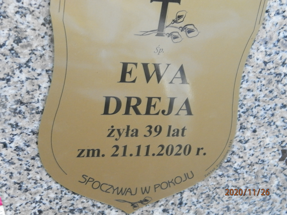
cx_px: 144
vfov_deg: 21.6
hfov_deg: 28.6
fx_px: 564
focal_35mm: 68
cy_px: 108
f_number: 4
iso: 400
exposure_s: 1/13
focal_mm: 12.2
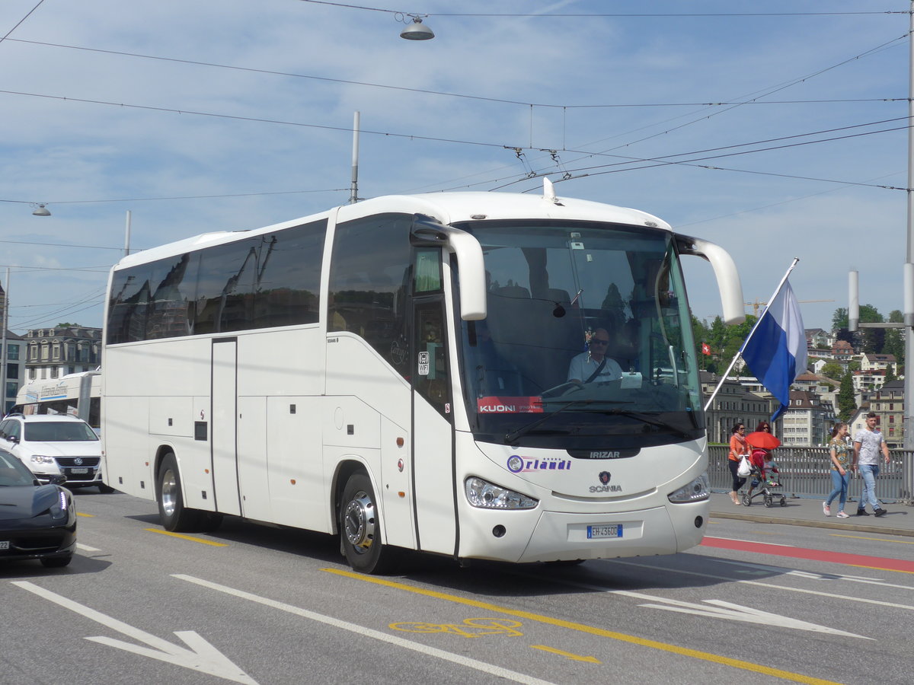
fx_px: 1743
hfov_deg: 29.4
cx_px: 457
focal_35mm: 66
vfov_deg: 22.3
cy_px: 342
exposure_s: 1/1300
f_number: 3.9
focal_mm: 13.4
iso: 80
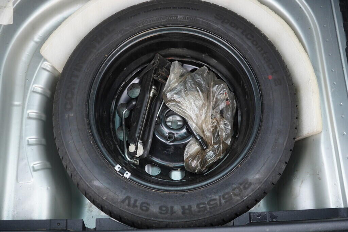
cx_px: 174
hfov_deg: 53.1
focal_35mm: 36
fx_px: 348
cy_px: 116
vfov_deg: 36.9
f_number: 2.8
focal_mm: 24
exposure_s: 1/40
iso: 400
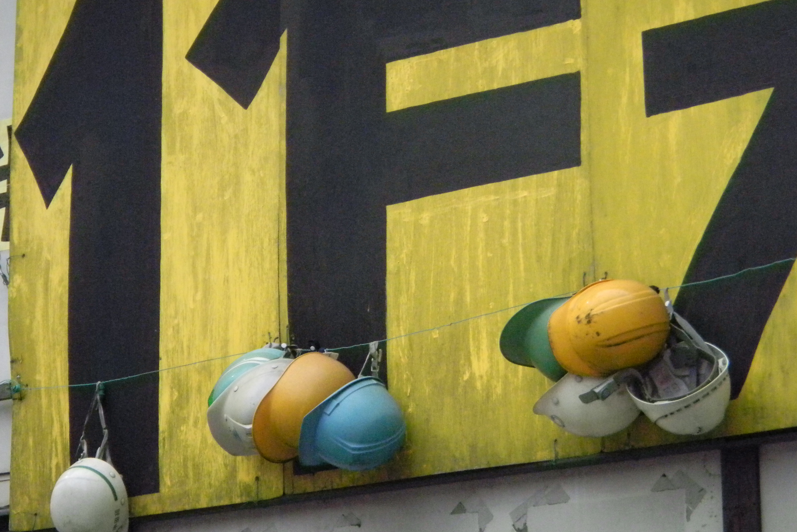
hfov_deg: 14.1
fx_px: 3232
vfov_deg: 9.4
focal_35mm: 146
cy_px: 266
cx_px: 399
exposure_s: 1/147
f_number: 11.6
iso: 800
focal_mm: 25
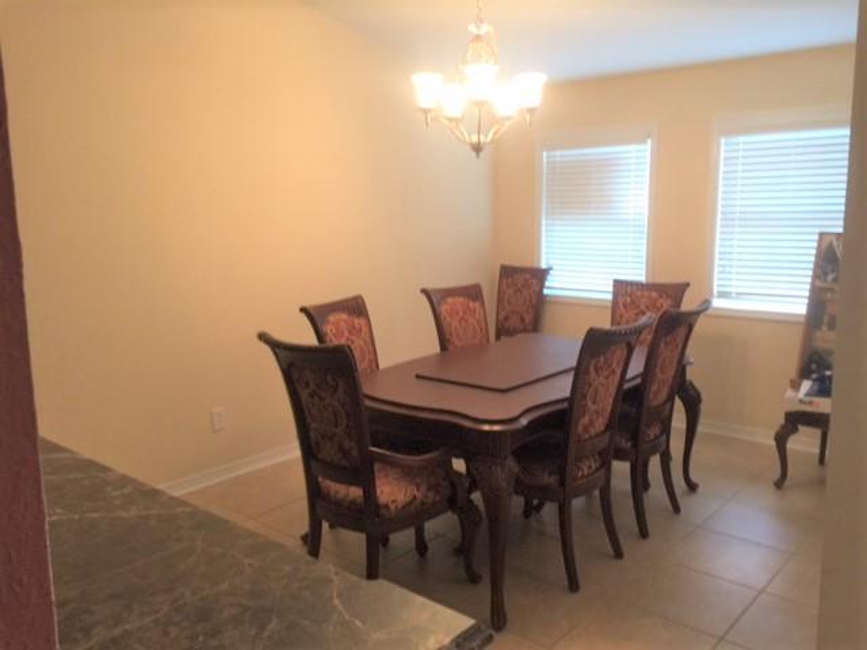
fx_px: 726
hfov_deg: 61.7
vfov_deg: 48.2
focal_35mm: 29
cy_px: 325
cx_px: 434
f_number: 2.2
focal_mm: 4.15
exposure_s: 1/15
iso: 50
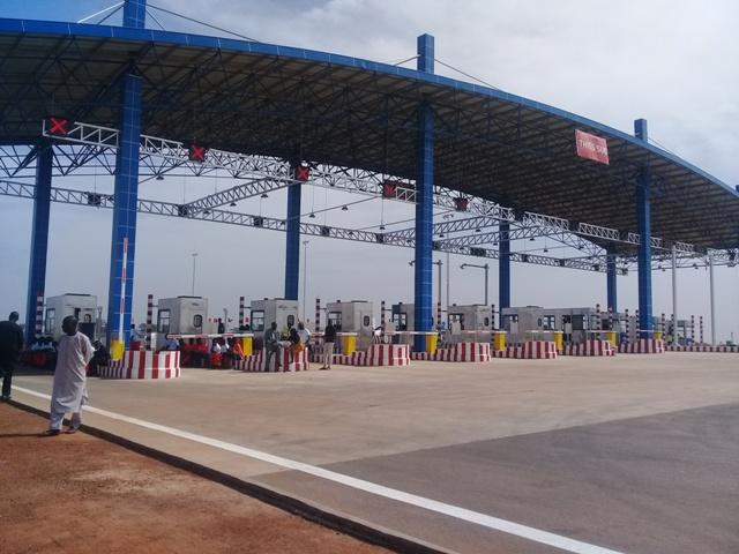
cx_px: 370
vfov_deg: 45.4
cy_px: 277
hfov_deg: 58.4
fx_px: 662
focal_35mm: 31
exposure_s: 1/2242
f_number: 2.2
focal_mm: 3.3
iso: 50
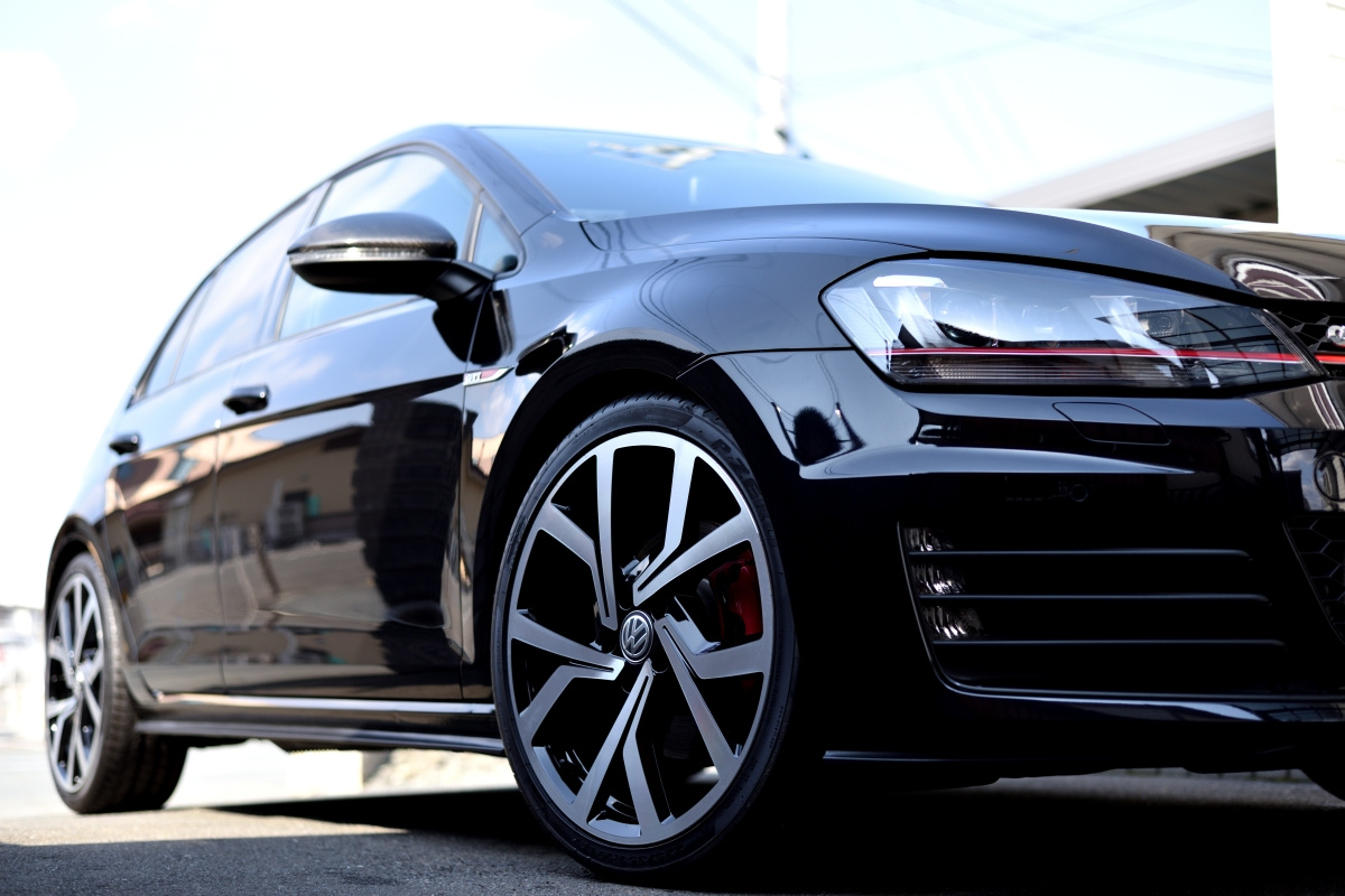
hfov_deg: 39.6
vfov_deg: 27.0
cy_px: 448
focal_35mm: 50
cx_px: 672
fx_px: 1868
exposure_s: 1/800
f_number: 2.2
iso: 100
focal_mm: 50
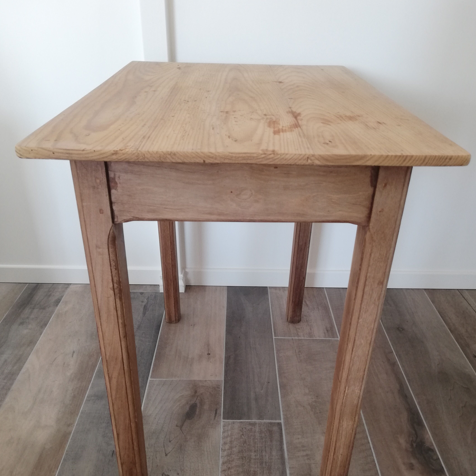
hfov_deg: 52.5
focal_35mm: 31
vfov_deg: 52.0
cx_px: 239
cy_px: 297
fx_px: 482
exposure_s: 1/33.3
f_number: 2.2
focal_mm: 3.81
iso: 200
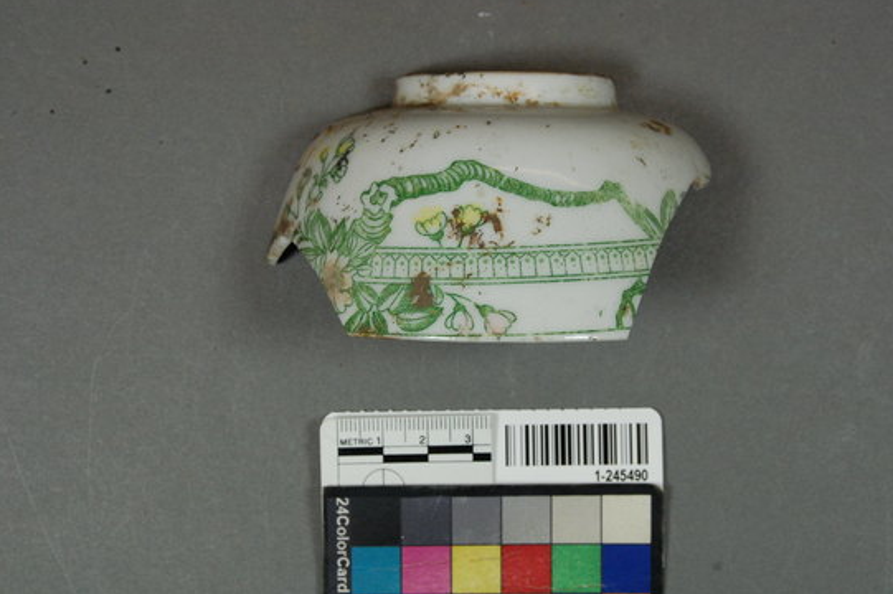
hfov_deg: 28.9
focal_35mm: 70
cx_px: 450
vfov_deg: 19.4
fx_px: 1735
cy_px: 295
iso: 1600
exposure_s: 1/250
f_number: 10
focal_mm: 46
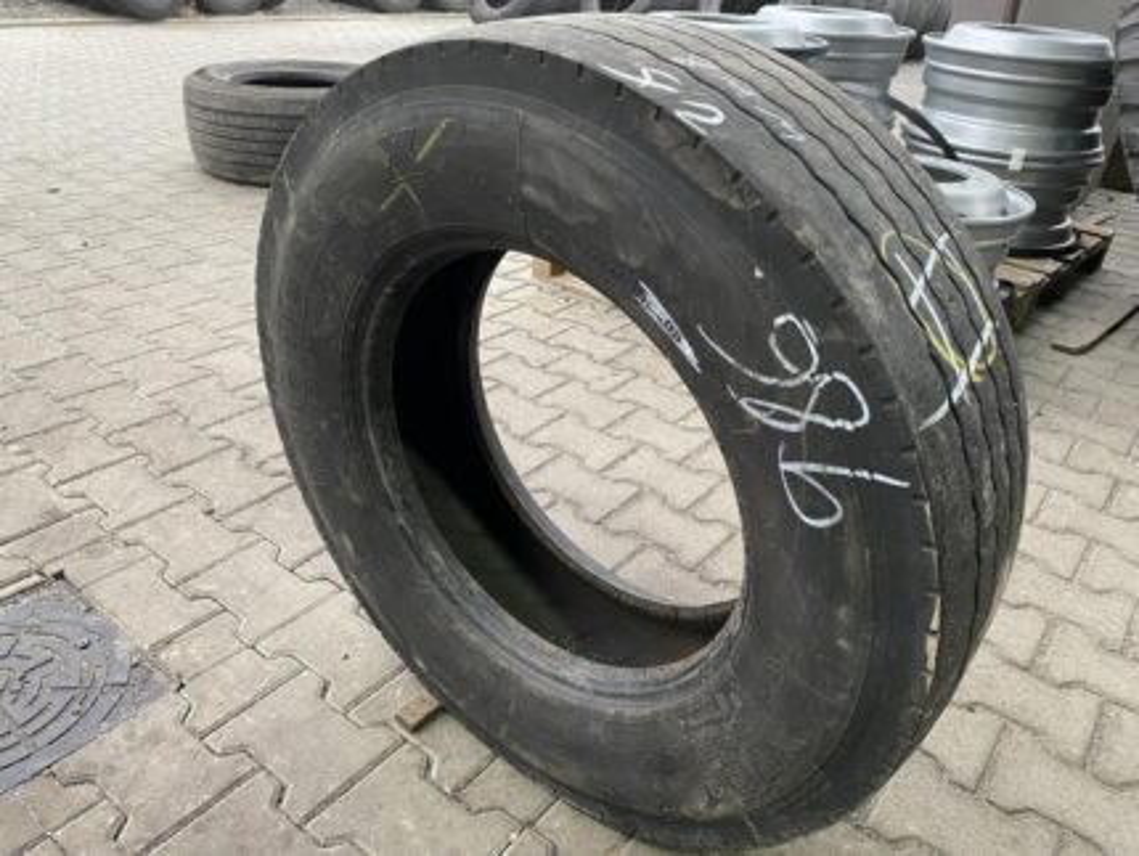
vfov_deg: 53.1
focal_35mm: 26
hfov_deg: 67.3
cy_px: 428
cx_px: 570
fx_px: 856
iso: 160
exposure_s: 1/50
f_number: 1.8
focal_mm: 4.25
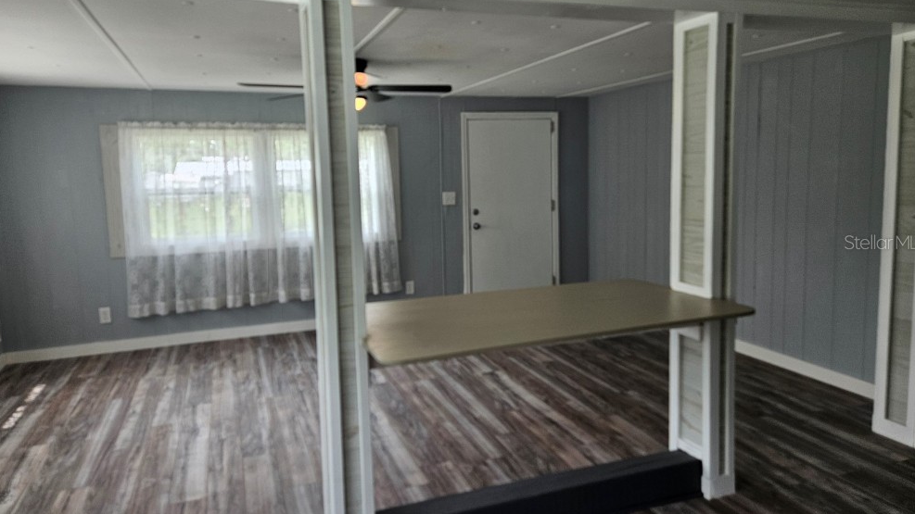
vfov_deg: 44.4
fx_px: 631
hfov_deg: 71.9
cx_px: 457
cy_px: 242
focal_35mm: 26
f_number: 1.8
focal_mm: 5.4
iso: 80
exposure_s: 1/207
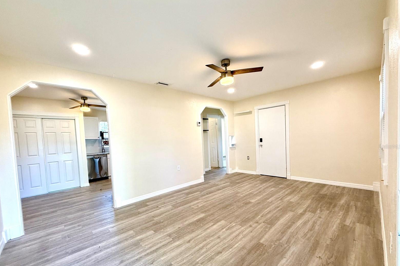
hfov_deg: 100.4
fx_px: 167
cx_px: 197
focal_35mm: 15
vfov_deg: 77.1
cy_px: 146
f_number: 2.2
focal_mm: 2.22
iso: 160
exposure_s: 1/120
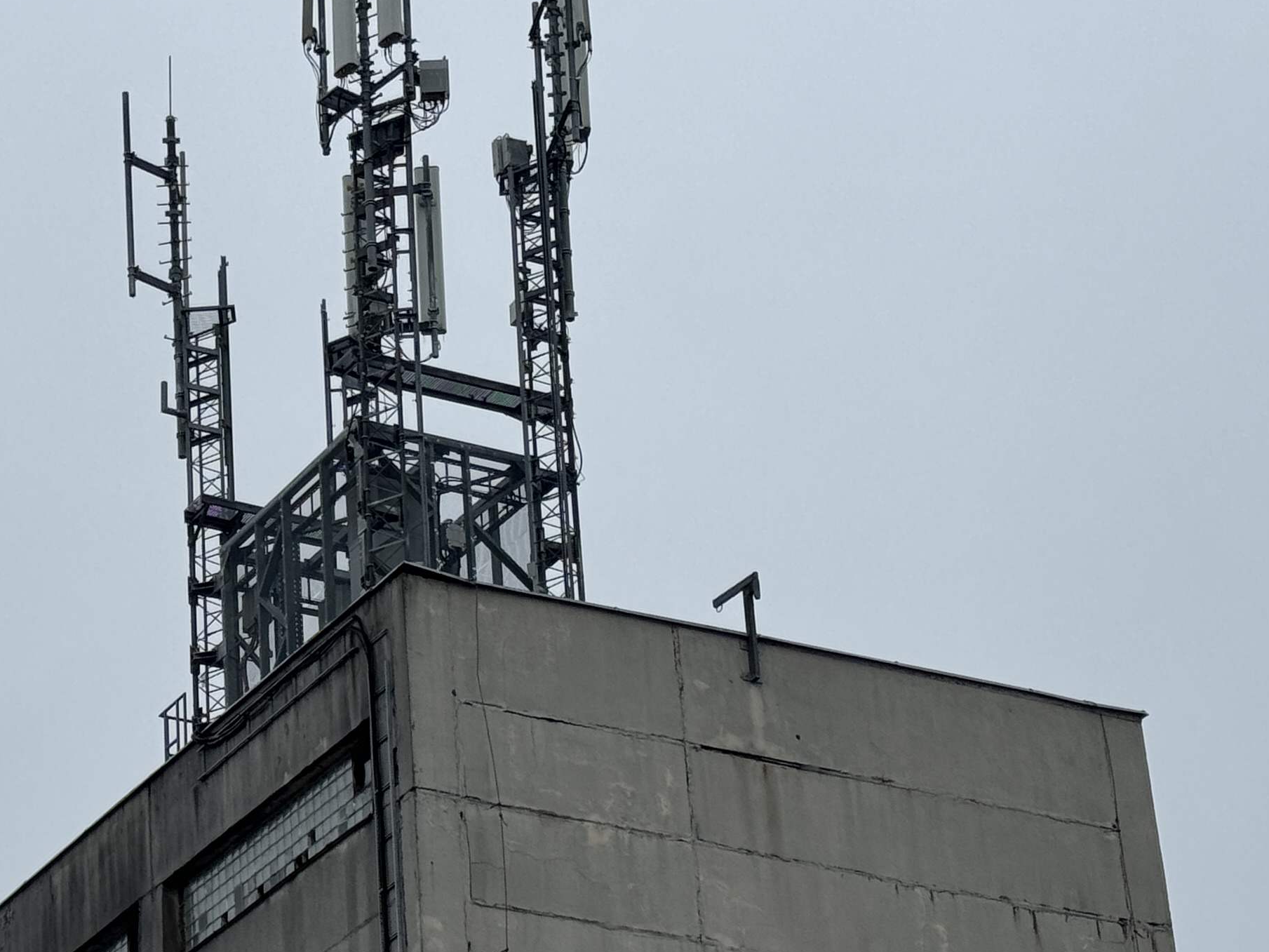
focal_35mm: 107
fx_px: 3923
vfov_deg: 13.8
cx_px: 88
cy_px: 759
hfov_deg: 18.0
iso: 64
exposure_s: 1/2717
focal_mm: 6.86
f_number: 1.78
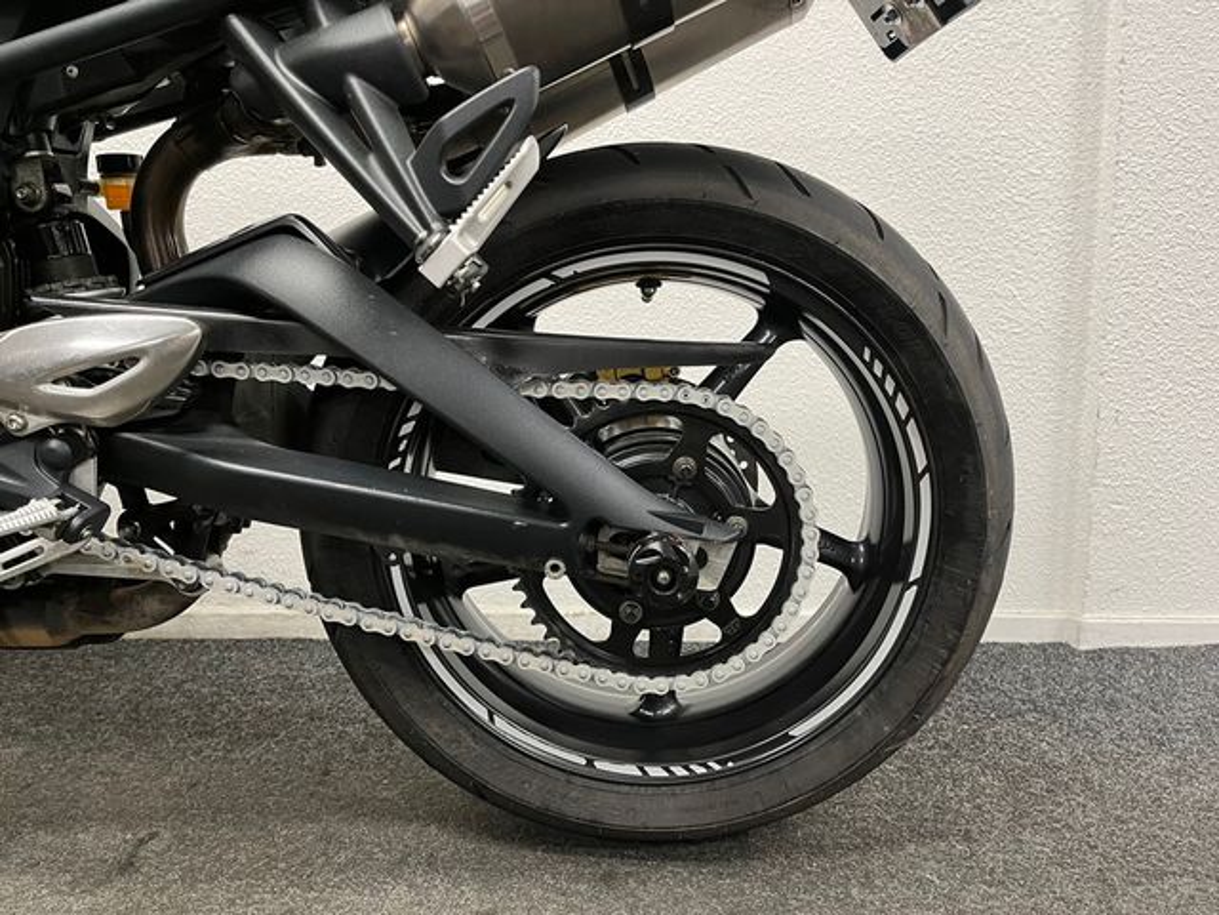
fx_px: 916
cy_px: 458
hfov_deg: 67.3
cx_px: 610
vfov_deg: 53.1
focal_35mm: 26
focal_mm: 5.1
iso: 200
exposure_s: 1/50
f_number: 1.6
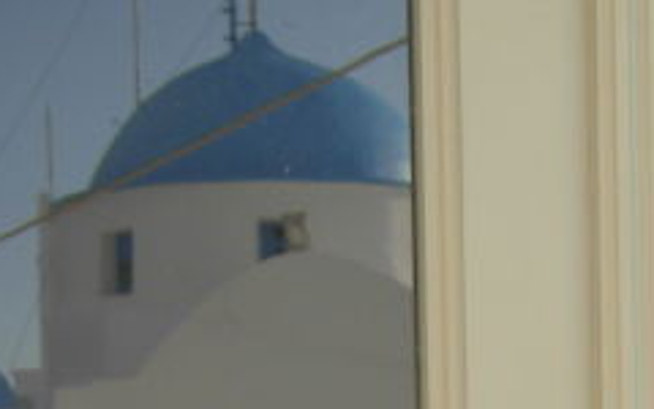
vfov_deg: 9.0
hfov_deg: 14.8
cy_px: 701
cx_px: 529
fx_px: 2495
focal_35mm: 140
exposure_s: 1/332
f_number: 2.7
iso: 50
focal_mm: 7.5
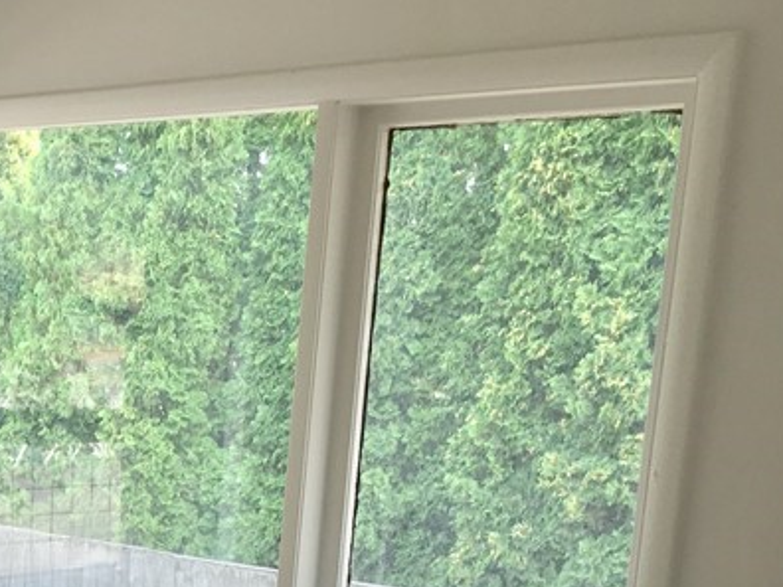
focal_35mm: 75
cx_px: -202
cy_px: 599
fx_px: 1696
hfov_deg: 23.4
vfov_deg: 19.1
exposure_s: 1/120
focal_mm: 4.15
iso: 32
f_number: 2.2
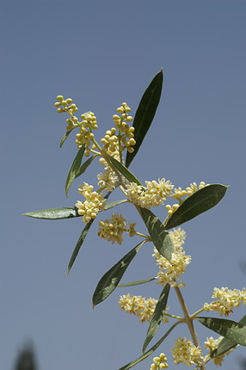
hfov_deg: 18.2
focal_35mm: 75
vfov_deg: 27.0
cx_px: 123
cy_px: 185
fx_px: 770
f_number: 11
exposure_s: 1/250
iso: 100
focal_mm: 50
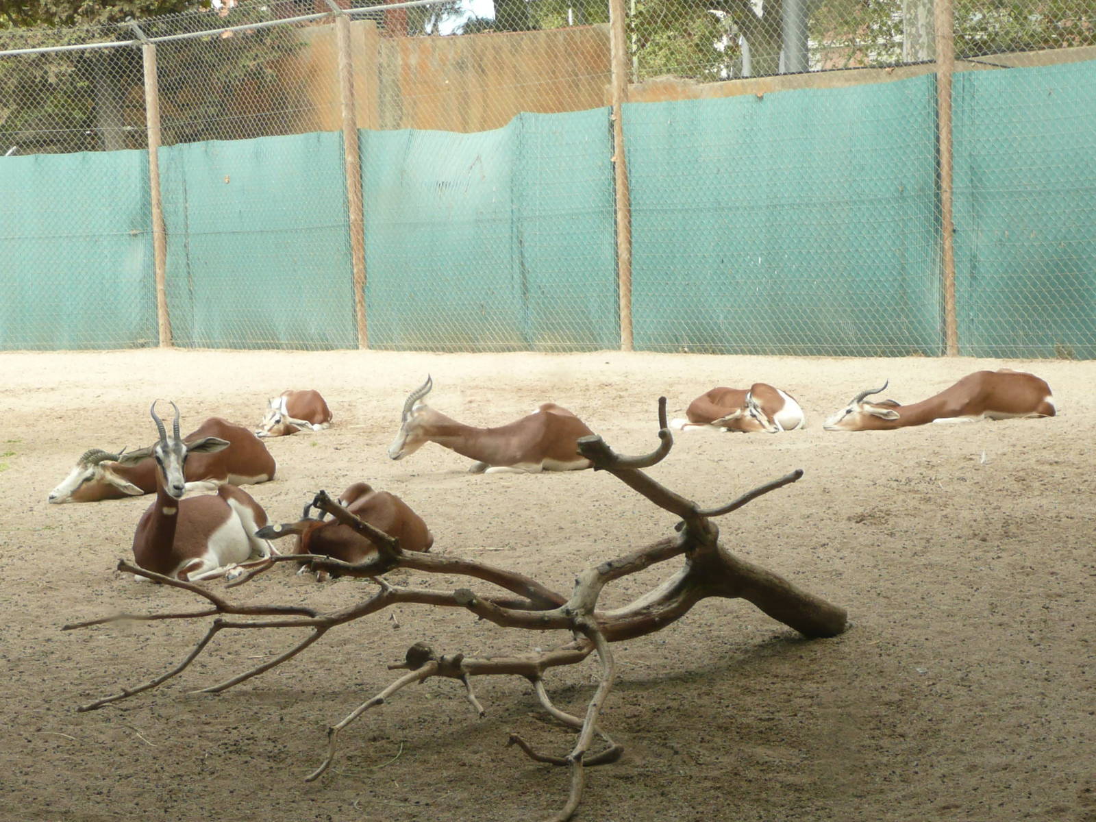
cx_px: 548
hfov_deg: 23.8
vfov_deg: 18.0
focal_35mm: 82
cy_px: 411
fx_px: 2596
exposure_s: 1/80
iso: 100
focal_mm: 9.1
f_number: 4.3
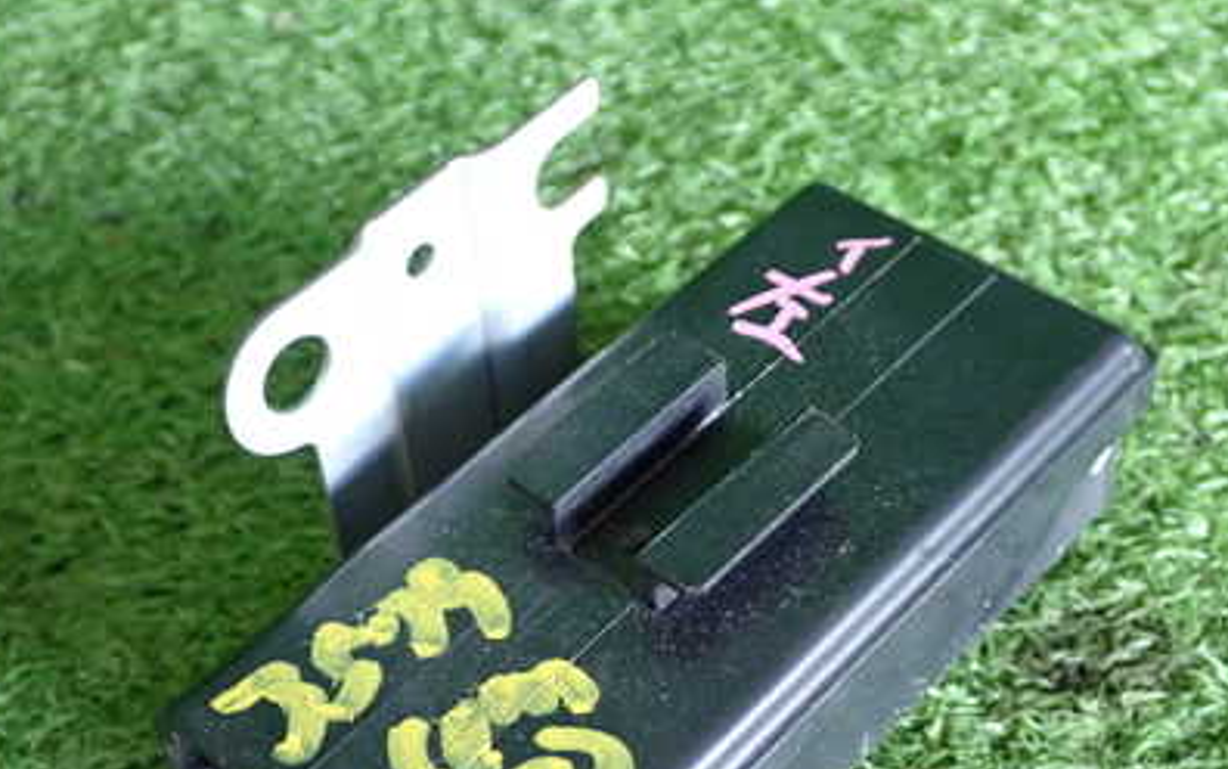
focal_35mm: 61
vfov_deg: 21.2
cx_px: 589
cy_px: 536
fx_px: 2043
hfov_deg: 33.5
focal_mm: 6.83
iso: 400
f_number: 2.7
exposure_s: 1/40
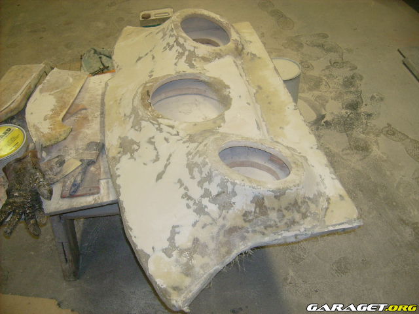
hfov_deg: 52.6
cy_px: 157
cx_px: 210
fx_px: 424
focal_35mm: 35
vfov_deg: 40.7
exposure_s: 1/60
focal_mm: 5.95
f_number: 2.8
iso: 100
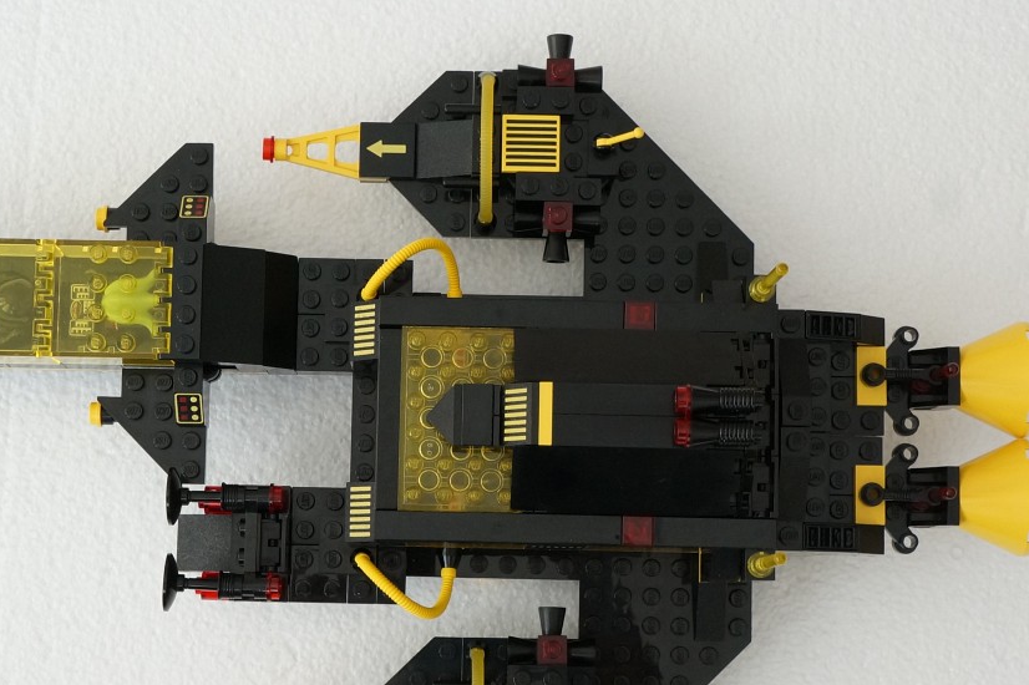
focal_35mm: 63
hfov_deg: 31.9
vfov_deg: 21.6
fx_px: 1794
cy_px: 442
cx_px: 411
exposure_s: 1/30
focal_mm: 27
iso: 800
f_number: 9
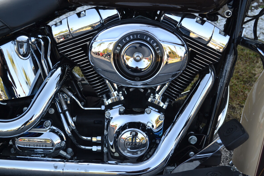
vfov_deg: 27.5
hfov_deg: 40.3
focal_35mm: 49
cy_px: 90
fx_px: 359
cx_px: 134
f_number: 5.6
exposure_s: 1/125
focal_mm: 32
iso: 125
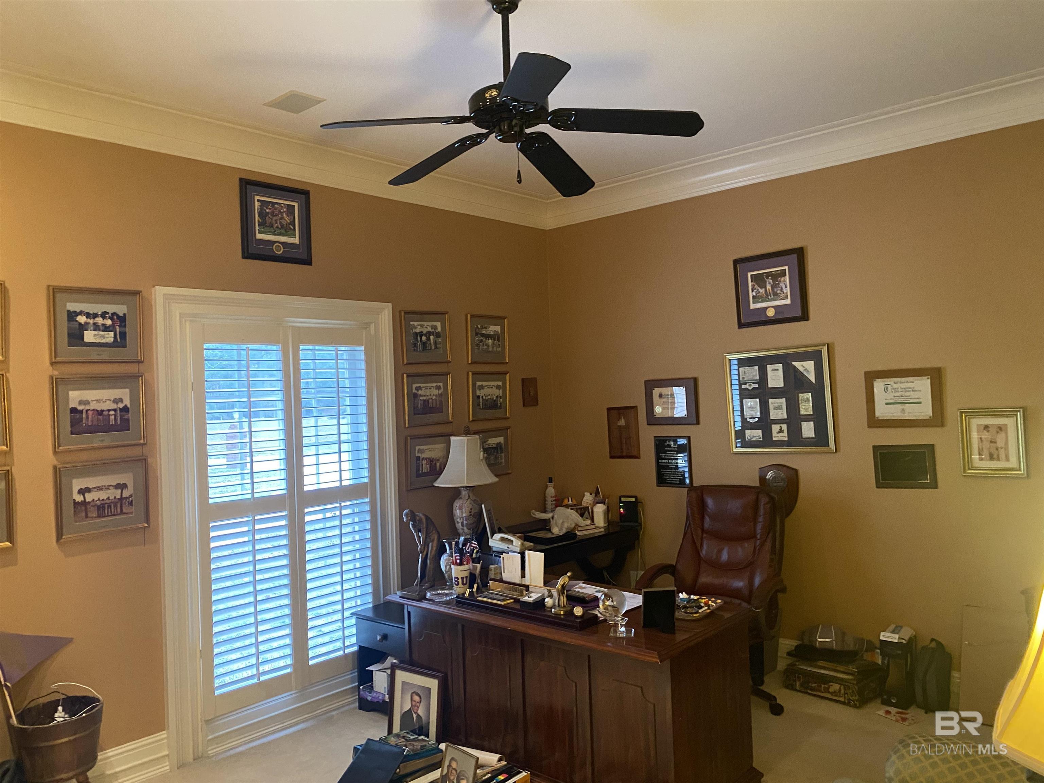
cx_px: 522
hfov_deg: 67.3
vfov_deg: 53.1
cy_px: 392
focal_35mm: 26
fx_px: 784
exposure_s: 1/40
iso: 500
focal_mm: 4.25
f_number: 1.8
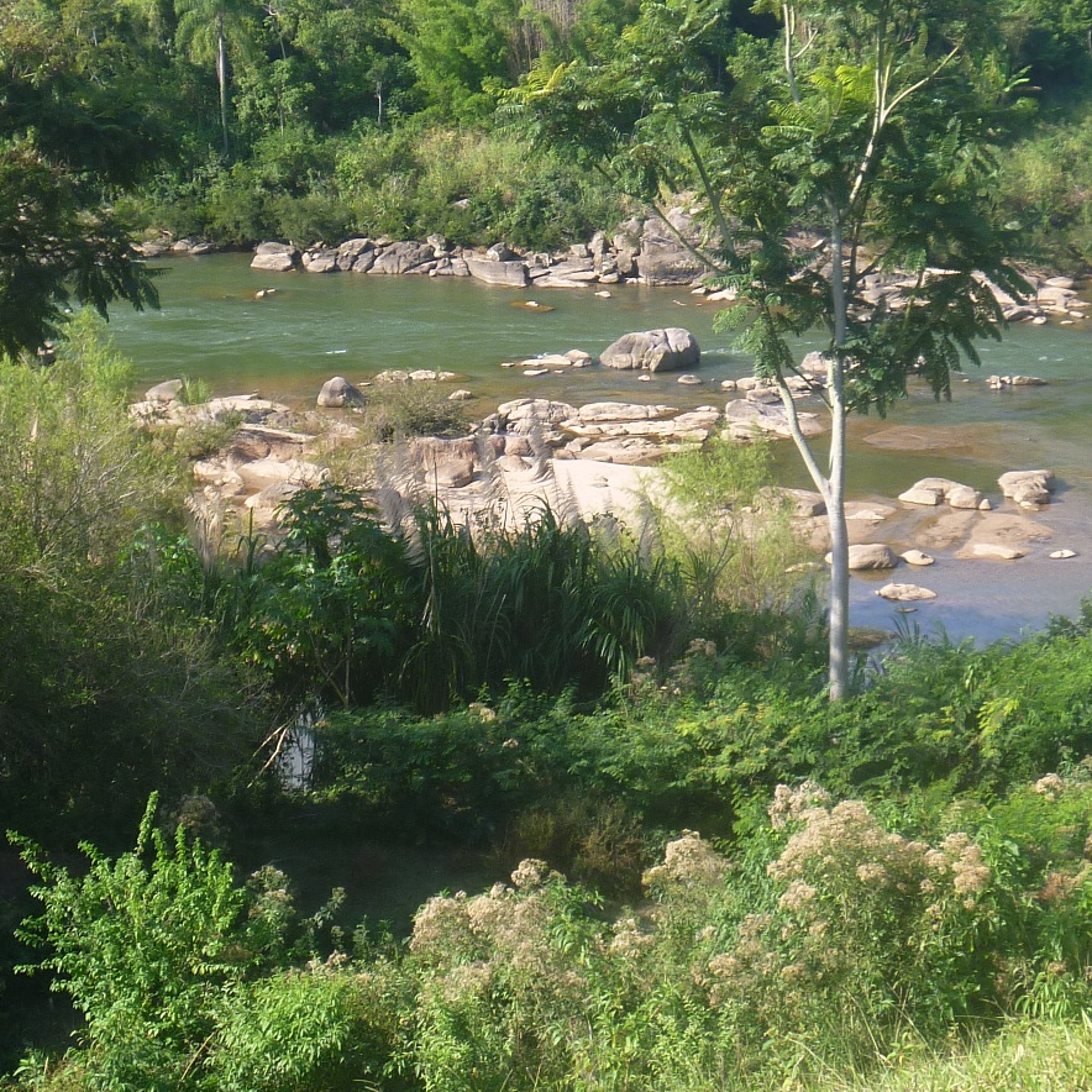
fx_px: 2498
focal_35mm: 70
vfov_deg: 24.4
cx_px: 576
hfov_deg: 24.7
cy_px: 272
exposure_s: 1/200
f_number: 3.5
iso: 80
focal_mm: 6.3
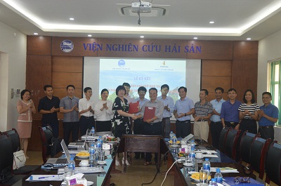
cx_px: 140
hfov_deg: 41.2
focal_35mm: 48
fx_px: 374
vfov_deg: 28.0
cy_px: 93
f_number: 4.2
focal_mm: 32
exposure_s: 1/60
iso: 560
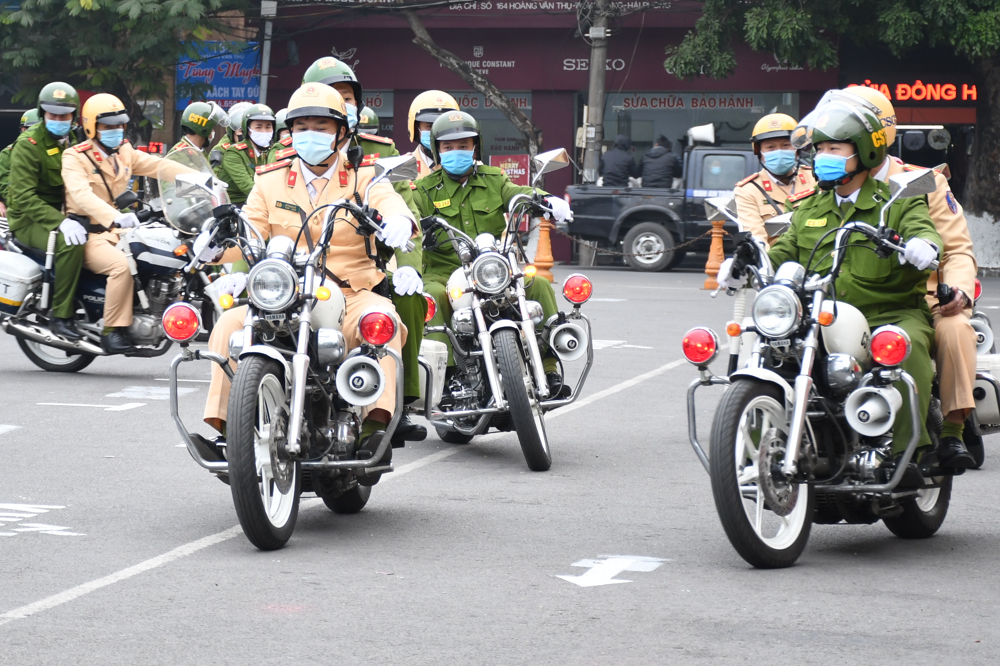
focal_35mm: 138
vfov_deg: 9.9
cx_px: 346
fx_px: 3832
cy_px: 246
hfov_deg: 14.8
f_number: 5.6
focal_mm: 60
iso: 500
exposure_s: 1/200
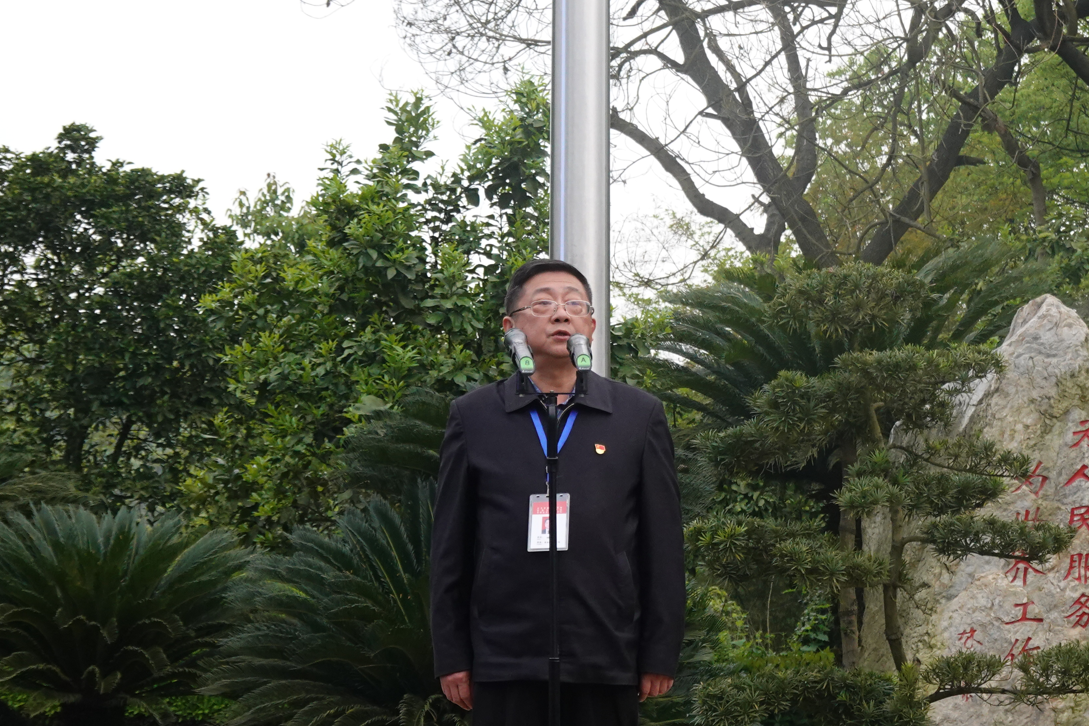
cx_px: 519
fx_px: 3660
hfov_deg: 16.9
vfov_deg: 11.3
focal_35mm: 121
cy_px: 409
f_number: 4
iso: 640
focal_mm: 26.9
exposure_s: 1/80
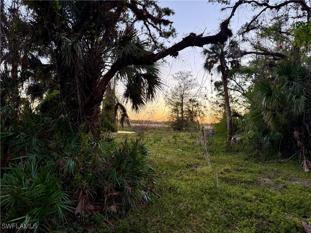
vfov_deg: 56.8
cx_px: 156
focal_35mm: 24
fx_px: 216
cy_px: 116
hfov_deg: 71.6
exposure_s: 1/97
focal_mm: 6.76
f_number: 1.78
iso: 200
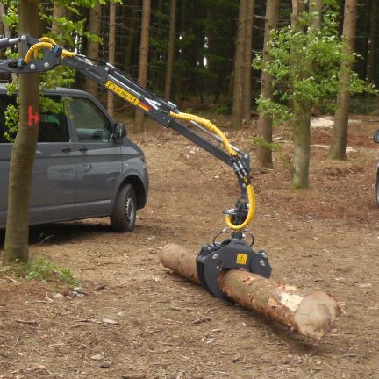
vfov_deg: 15.7
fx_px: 1375
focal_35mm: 111
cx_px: -22
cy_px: 168
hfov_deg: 15.3
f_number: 4
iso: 220
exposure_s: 1/60
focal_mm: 9.4
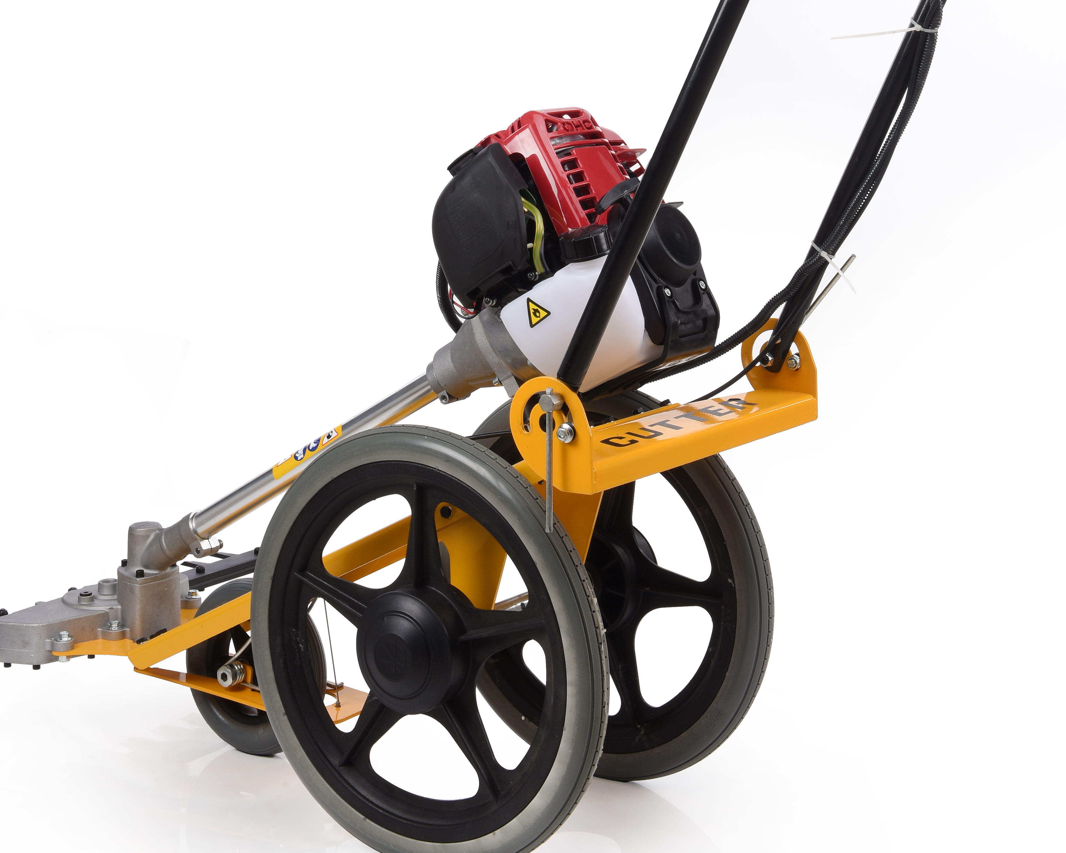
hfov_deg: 23.3
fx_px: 2587
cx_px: 447
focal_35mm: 82
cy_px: -87
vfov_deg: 18.0
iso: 100
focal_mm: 44
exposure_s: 1/100
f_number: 18
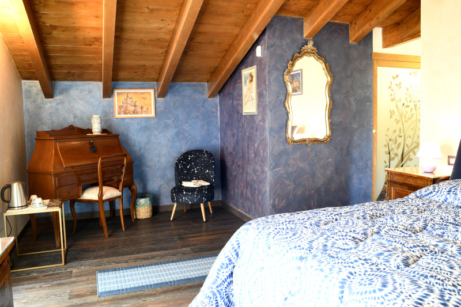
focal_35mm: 28
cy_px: 154
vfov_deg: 46.4
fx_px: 358
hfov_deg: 65.5
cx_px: 230
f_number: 11
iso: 100
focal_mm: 28
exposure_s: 3
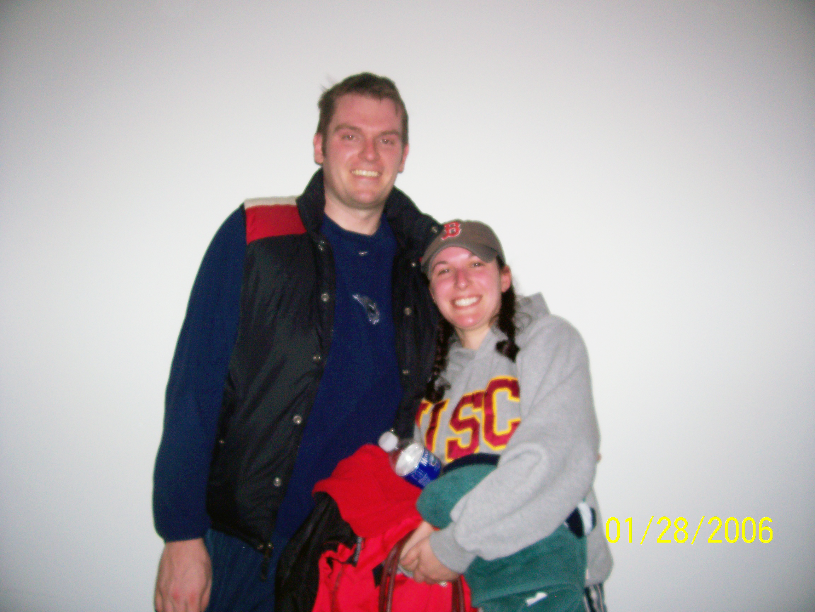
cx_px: 408
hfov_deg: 54.0
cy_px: 306
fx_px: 800
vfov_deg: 41.8
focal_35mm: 34
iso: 80
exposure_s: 1/64
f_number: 2.7
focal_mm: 5.6
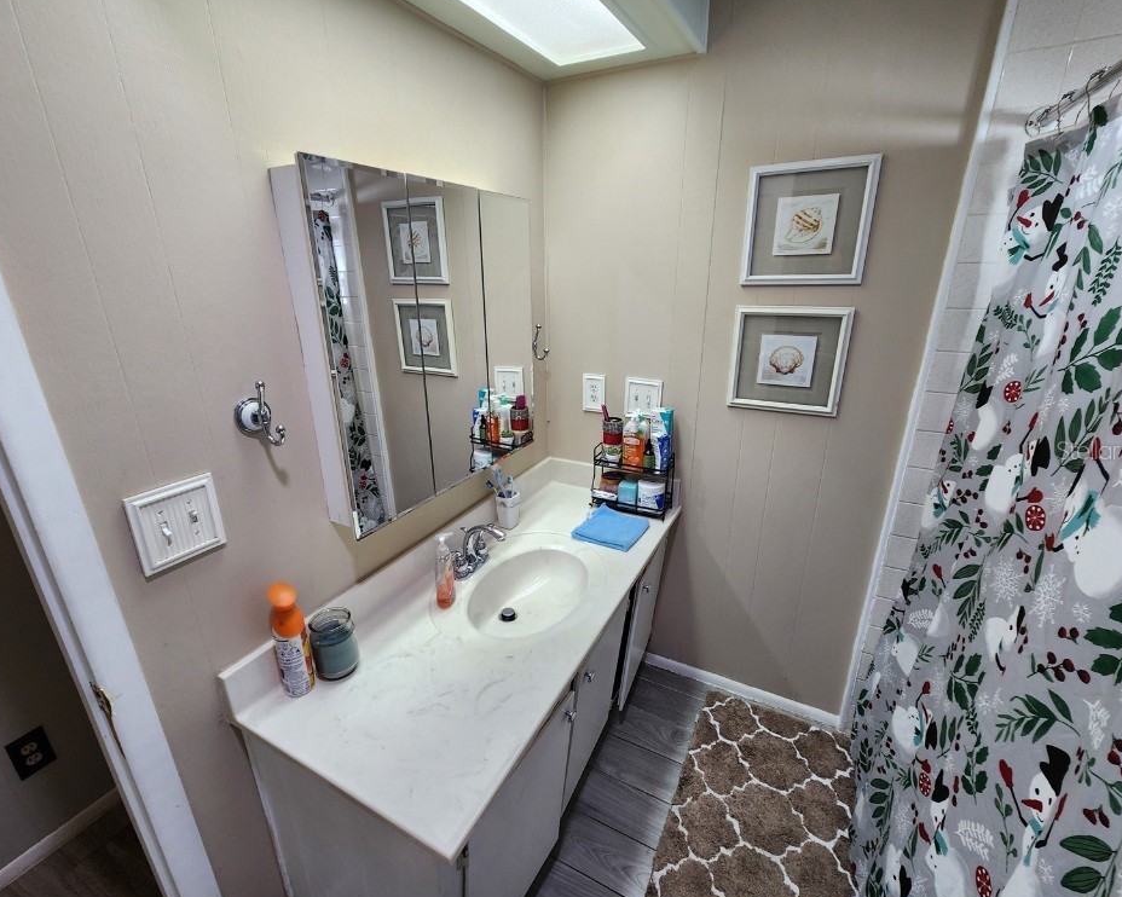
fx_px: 465
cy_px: 450
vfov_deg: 88.0
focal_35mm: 14
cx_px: 551
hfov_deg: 100.7
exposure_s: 1/60
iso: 160
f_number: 2.2
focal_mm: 2.2
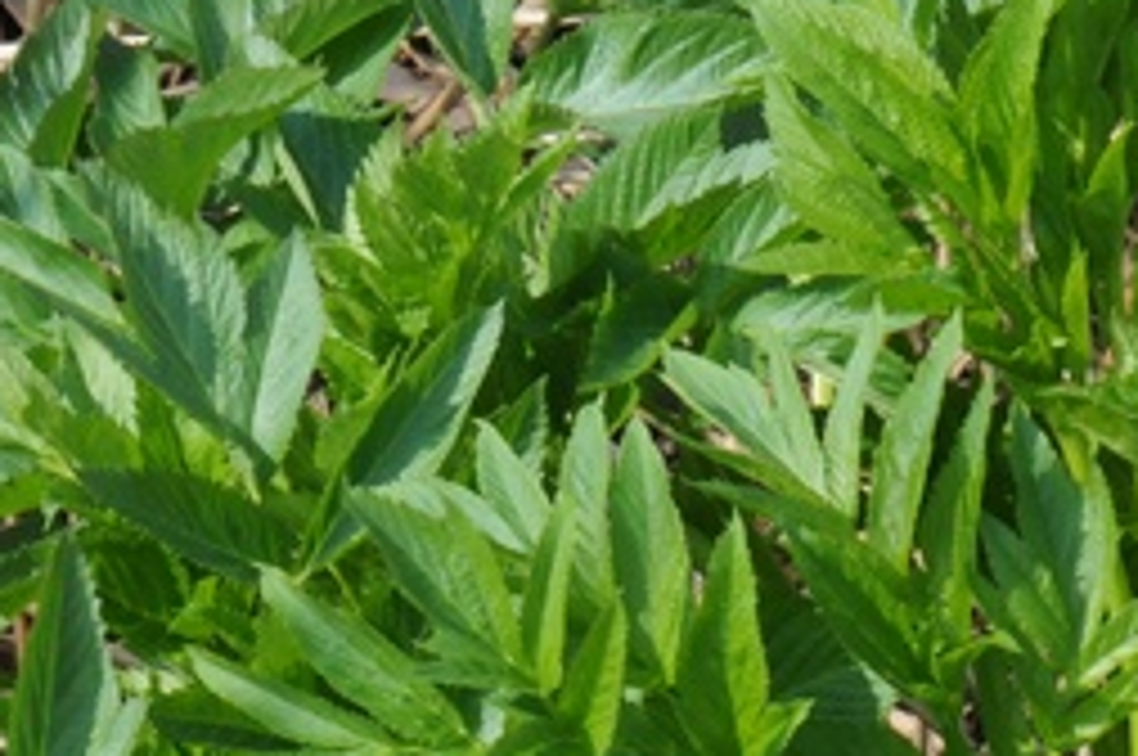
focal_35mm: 398
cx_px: 306
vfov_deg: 3.4
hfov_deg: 5.2
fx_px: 12573
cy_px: 817
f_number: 25
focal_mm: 105
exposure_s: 1/80
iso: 800
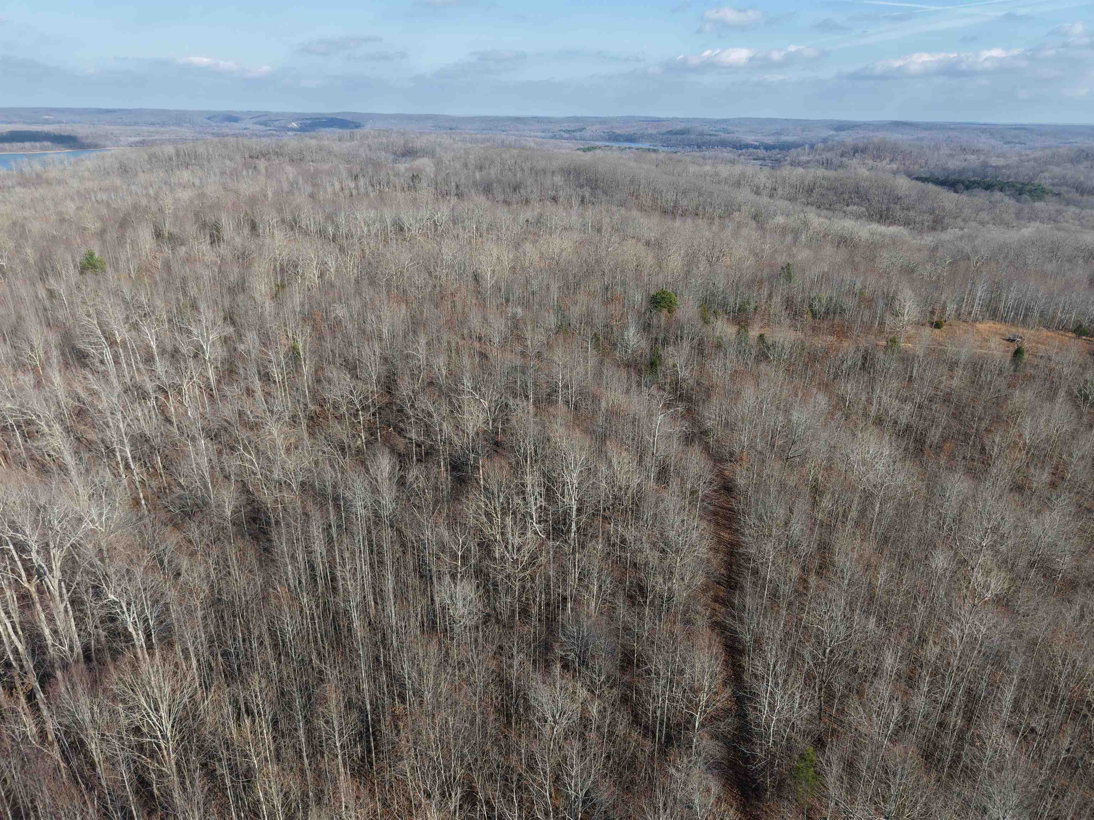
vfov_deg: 56.8
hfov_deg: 71.6
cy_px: 410
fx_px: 758
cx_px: 547
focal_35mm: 24
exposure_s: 1/2500
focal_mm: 8.67
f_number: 1.8
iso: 140
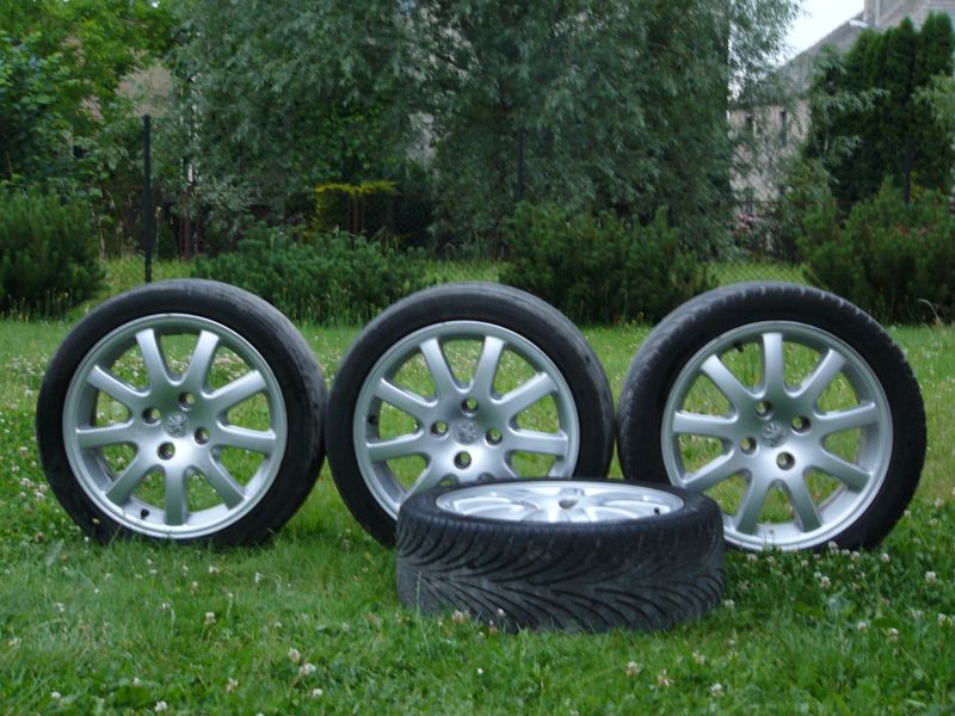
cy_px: 358
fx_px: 2042
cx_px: 478
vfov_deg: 19.9
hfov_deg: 26.3
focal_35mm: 74
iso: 100
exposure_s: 1/4
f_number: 2.8
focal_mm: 12.3
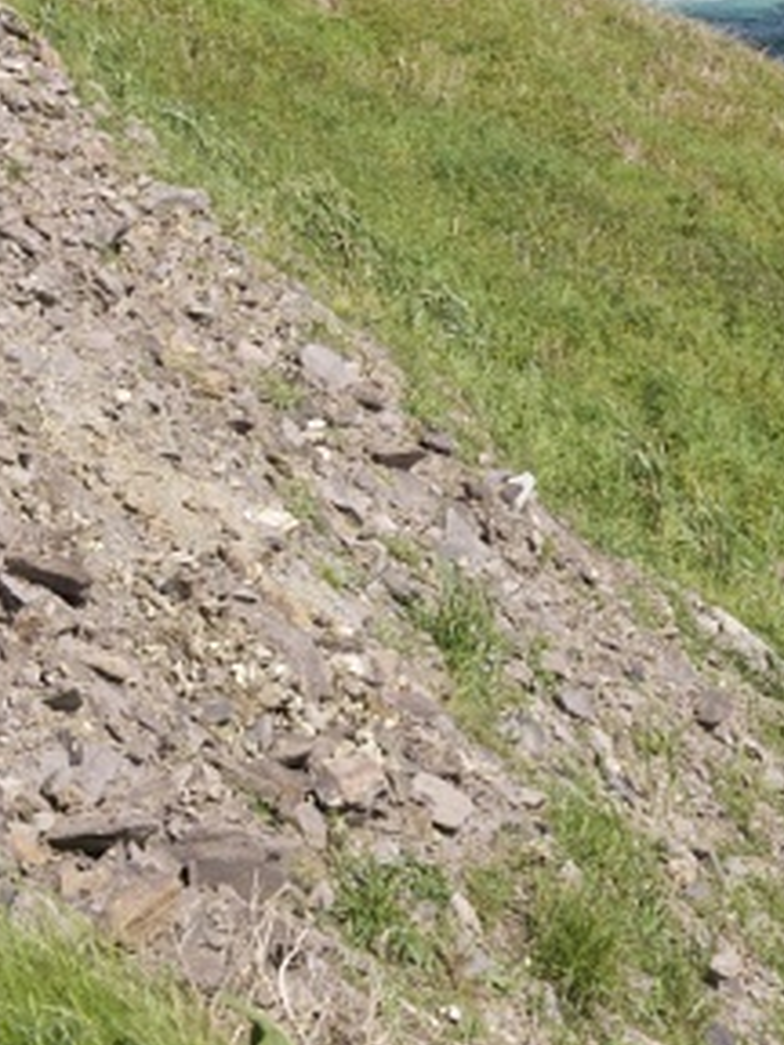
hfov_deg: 14.7
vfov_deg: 19.1
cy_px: 18
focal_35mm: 100
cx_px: 619
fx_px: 3020
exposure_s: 1/100
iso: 200
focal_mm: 50
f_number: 18
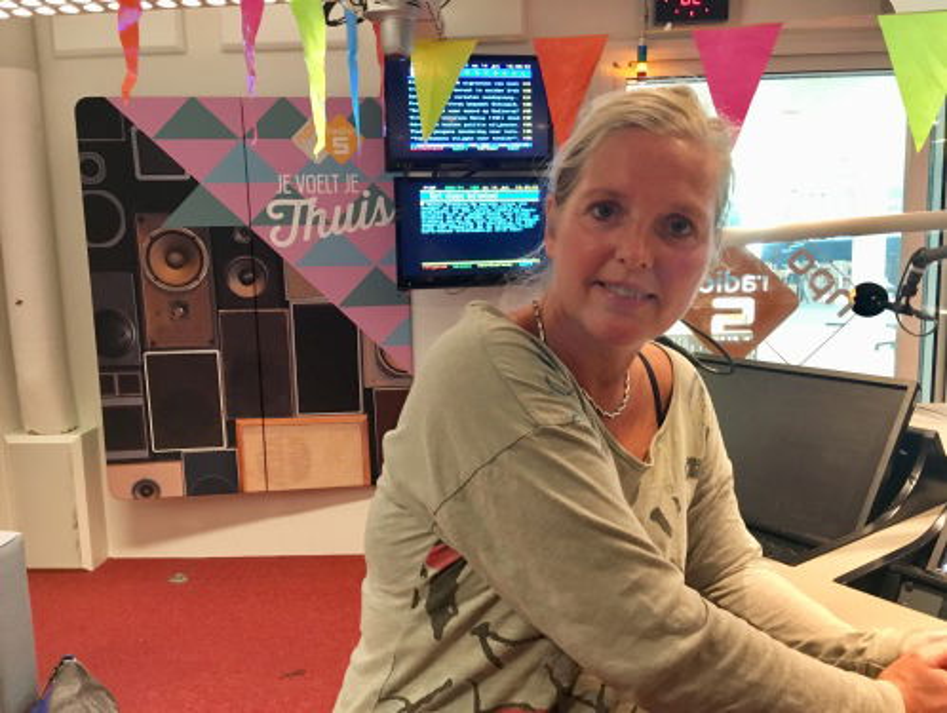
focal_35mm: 29
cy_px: 356
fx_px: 795
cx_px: 474
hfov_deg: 61.6
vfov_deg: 48.3
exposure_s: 1/17
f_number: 2.2
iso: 400
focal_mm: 4.15
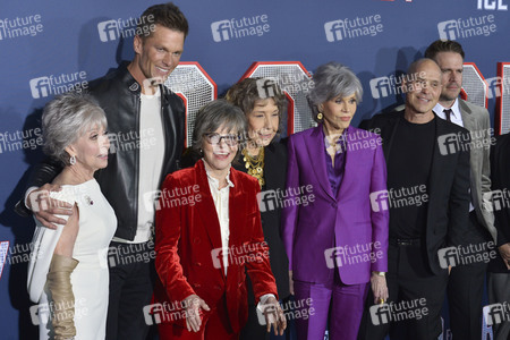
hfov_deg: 28.8
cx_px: 255
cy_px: 170
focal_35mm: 70
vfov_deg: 19.5
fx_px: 992
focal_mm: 70
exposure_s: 1/320
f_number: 6.3
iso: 2000
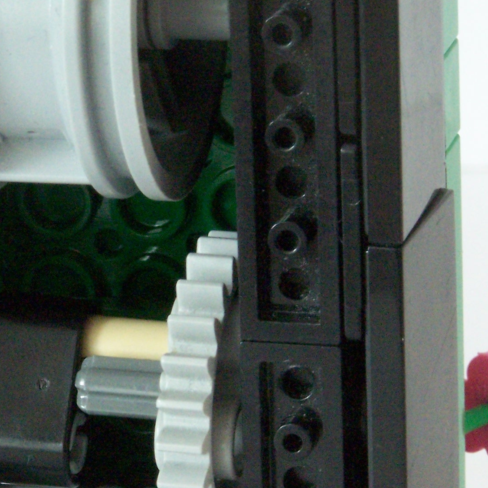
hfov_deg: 6.7
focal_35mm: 259
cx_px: 75
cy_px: 386
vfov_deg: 6.8
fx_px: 4131
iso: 400
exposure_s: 1/2
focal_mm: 21.2
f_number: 8
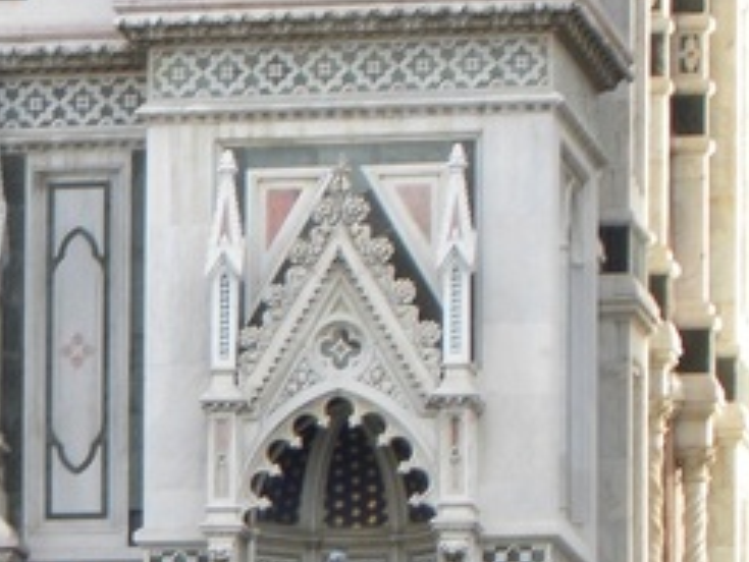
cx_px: -456
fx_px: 12881
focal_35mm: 595
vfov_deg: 2.5
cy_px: 574
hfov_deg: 3.3
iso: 64
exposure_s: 1/97.7
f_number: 4.5
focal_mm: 32.7
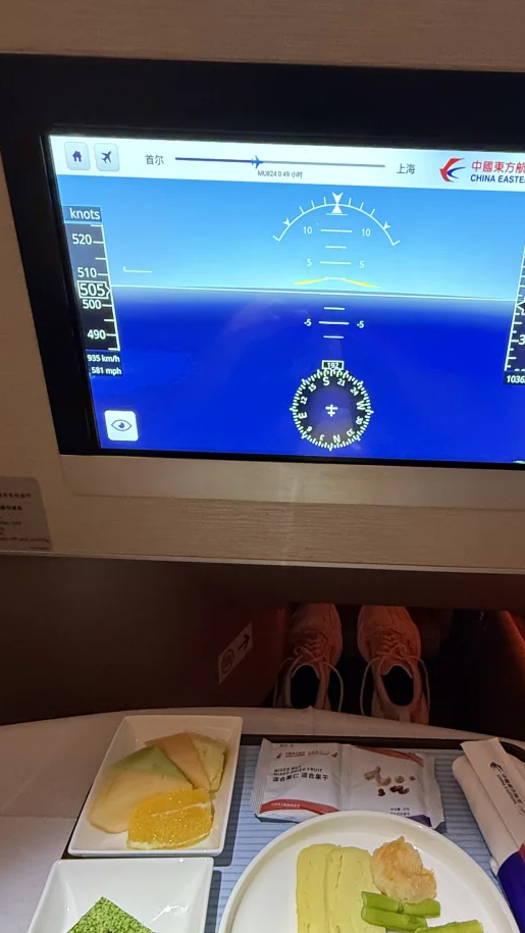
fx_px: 594
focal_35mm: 24
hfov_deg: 47.2
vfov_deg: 75.7
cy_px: 547
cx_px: 336
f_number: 2.2
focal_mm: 2.22
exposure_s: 1/41
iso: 500
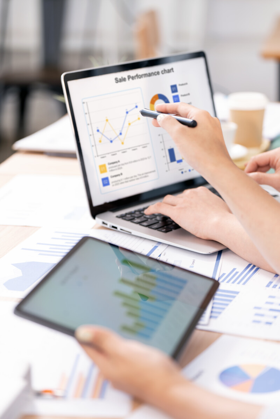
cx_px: 140
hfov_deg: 15.0
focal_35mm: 91
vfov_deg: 22.4
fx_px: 1062
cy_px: 210
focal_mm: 91
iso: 200
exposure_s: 1/100
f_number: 2.8
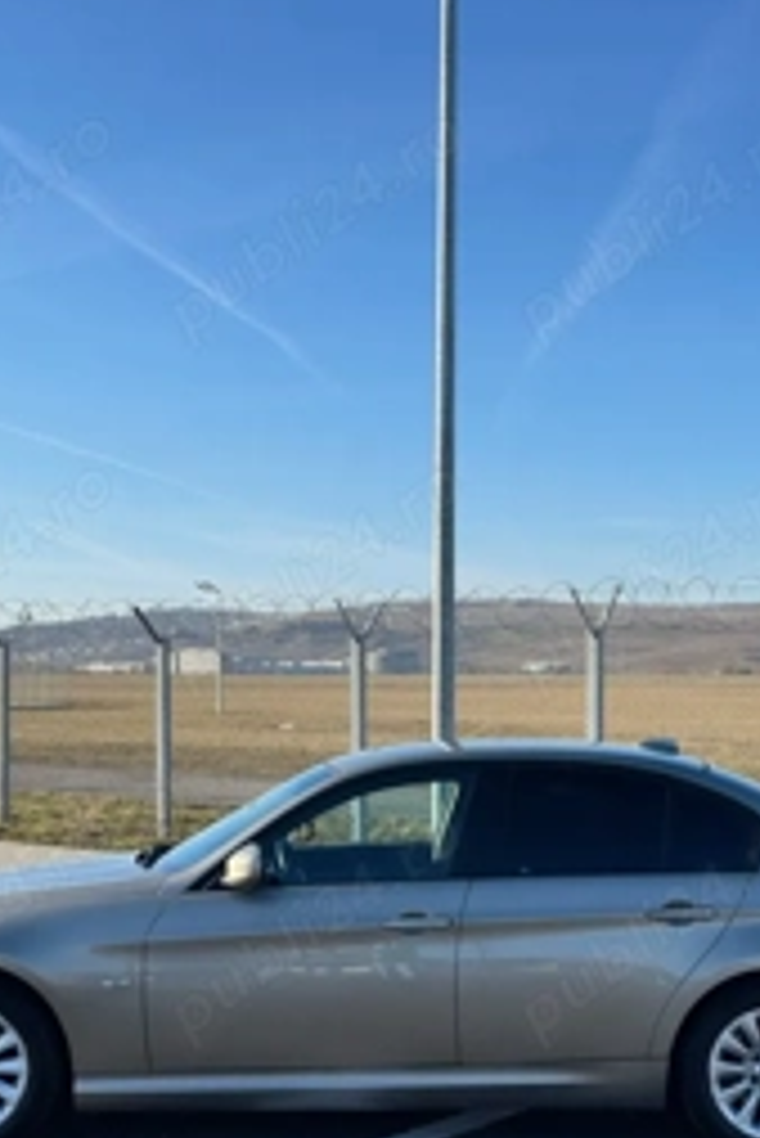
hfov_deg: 26.5
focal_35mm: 51
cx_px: 405
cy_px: 630
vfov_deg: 38.8
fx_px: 1613
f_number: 1.78
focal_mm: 6.86
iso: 100
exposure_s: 1/3745
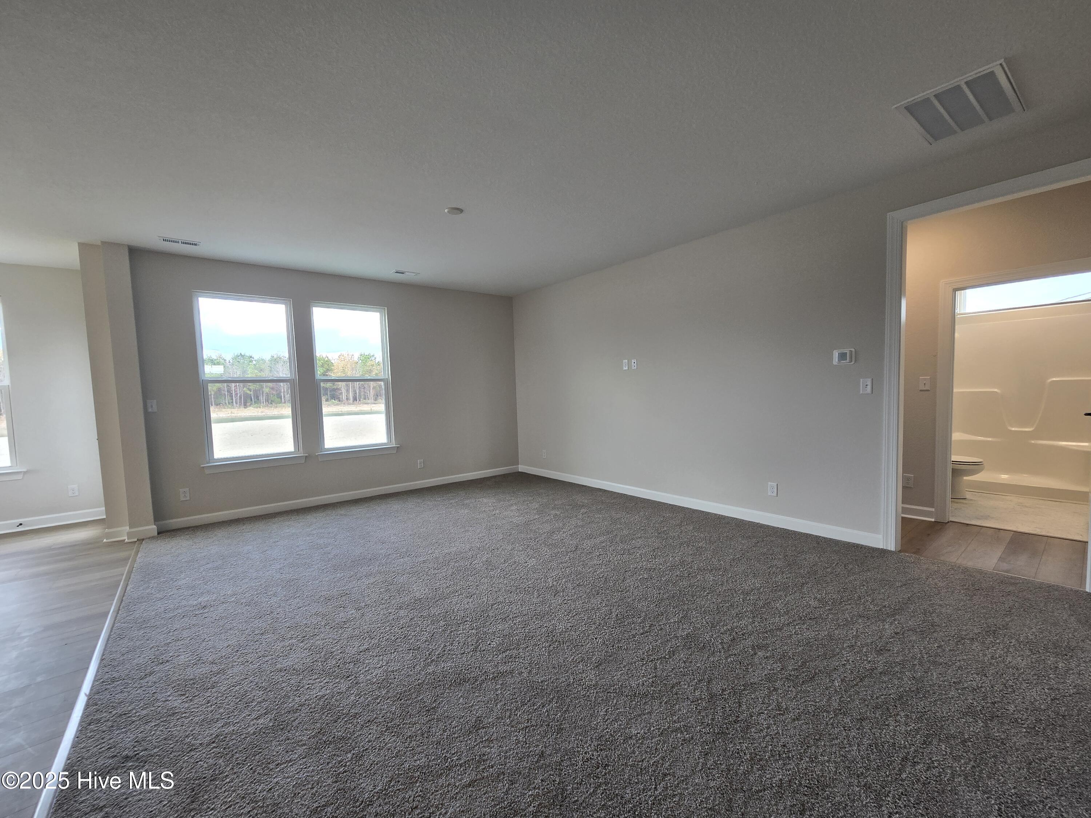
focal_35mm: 13
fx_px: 410
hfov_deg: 106.2
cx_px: 546
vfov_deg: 89.9
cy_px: 409
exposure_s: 1/60
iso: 50
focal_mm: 2.2
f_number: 2.2
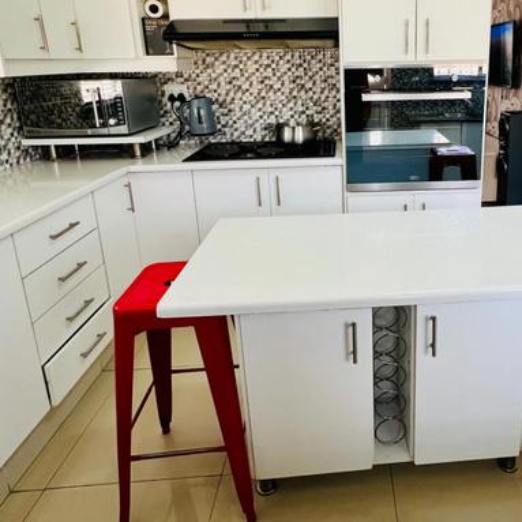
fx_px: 409
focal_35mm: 24
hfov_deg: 62.4
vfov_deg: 63.1
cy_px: 168
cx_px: 371
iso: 125
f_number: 1.8
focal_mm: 1.57
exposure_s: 1/100
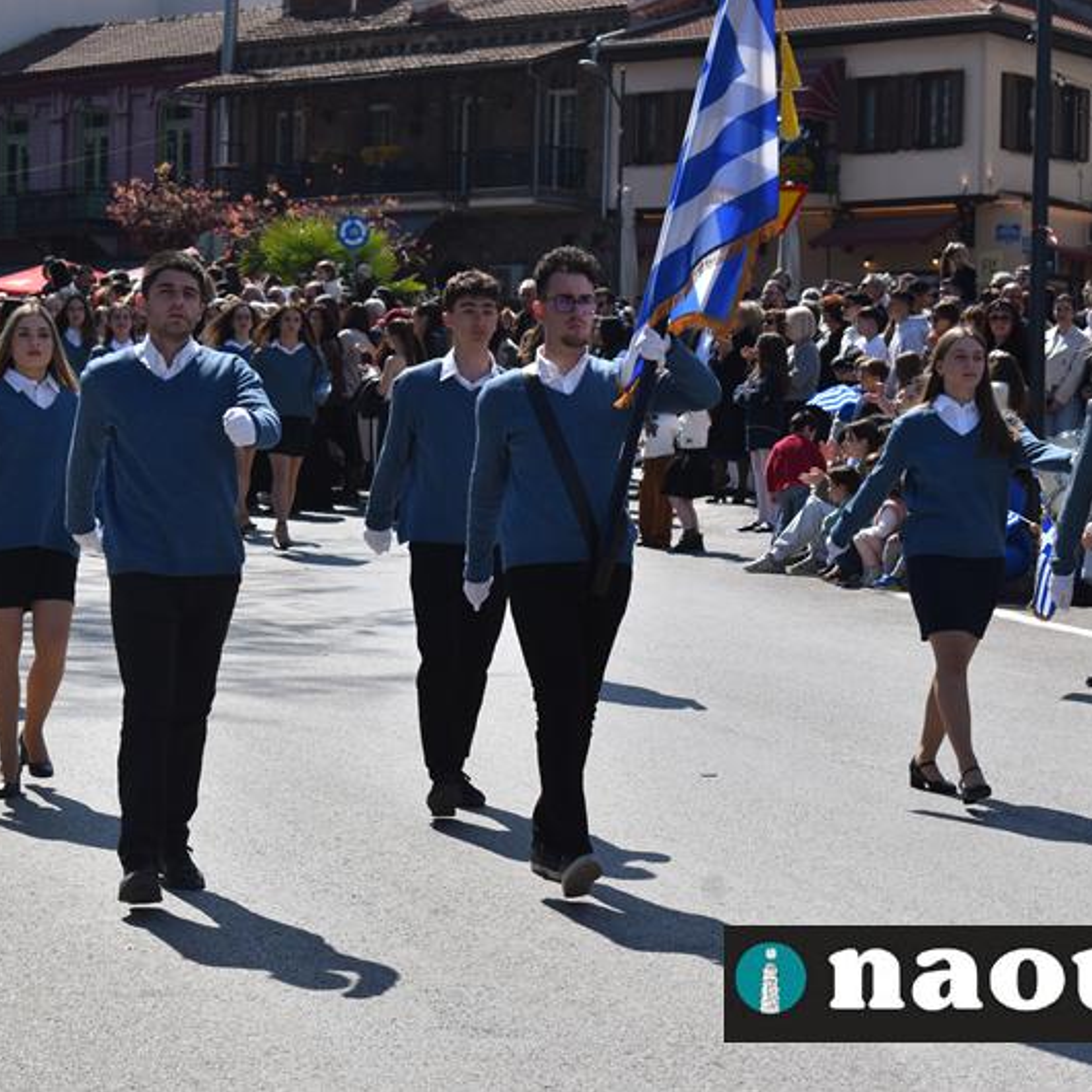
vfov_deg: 16.5
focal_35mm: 106
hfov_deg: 16.5
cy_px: 546
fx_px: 3770
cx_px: 611
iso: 100
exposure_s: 1/250
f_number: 8
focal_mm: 55
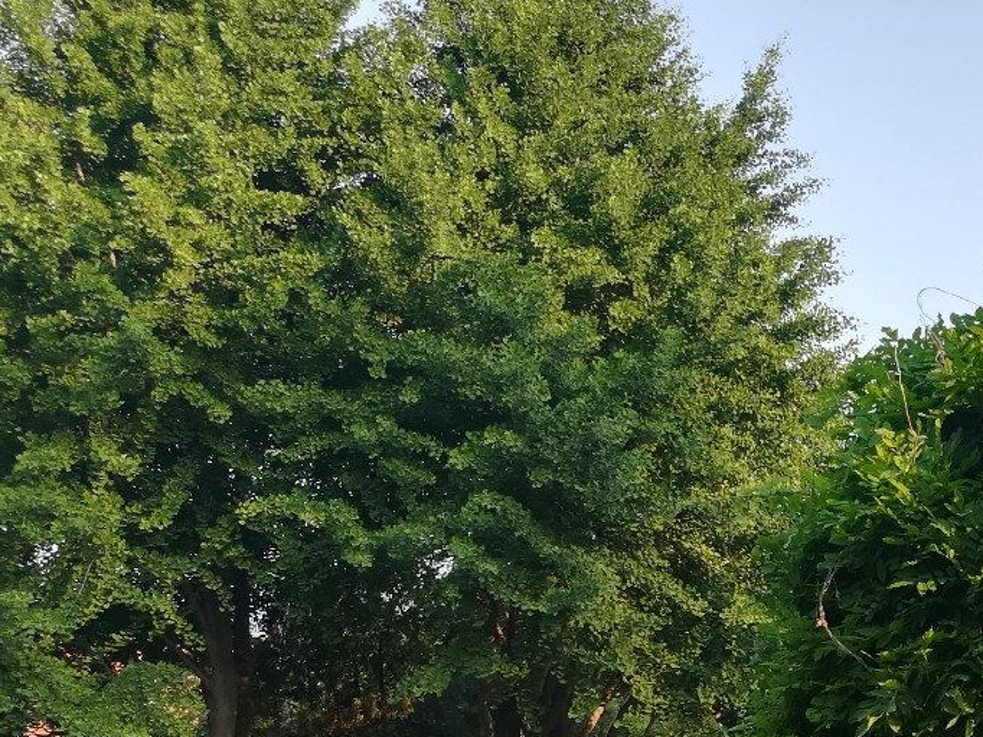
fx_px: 1732
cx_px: 1131
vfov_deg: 23.0
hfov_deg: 28.3
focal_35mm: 61
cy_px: 750
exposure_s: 1/124
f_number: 2.2
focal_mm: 3.83
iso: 50
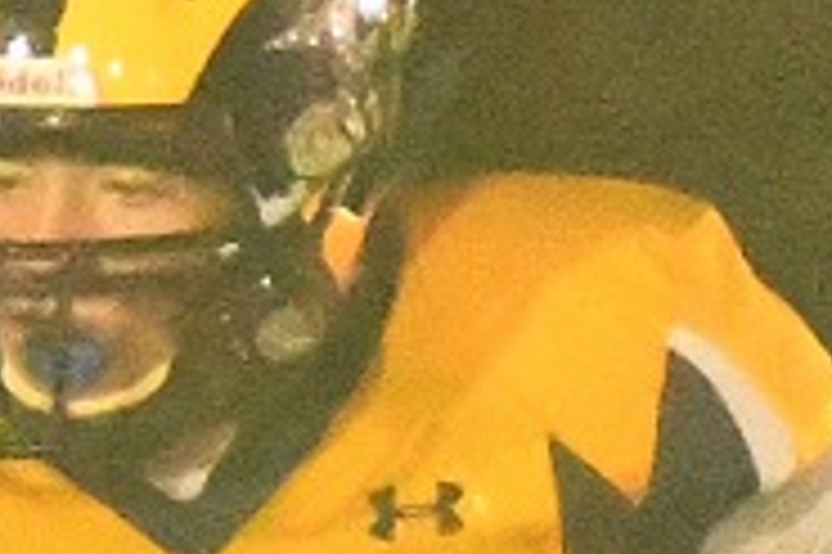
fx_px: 37362
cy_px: 1450
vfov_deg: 0.8
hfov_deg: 1.3
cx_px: -247
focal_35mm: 1618
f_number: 2.8
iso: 25600
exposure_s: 1/1000
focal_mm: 175
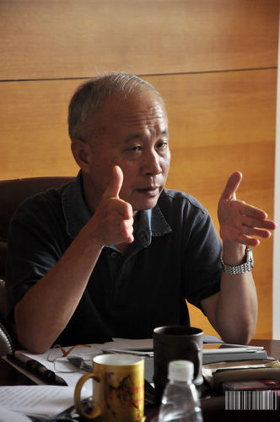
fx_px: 1842
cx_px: 140
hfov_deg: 8.7
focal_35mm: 158
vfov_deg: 13.1
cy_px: 211
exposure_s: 1/125
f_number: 5.6
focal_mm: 105
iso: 1600
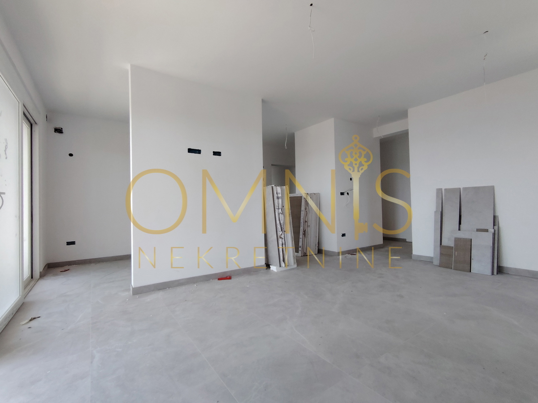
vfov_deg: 74.7
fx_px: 264
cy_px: 202
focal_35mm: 17
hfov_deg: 91.0
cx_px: 269
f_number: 2.2
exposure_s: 1/119
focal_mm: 1.43
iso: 100
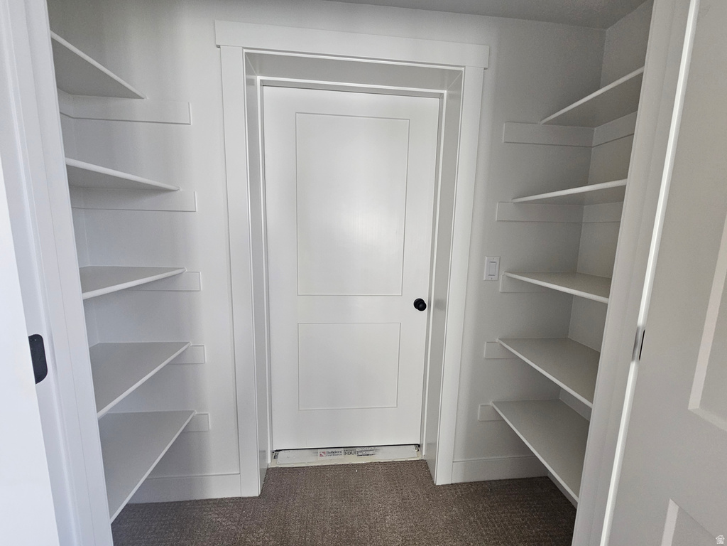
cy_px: 273
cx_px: 364
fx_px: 273
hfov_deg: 106.2
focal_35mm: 13
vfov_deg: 89.9
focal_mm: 2.2
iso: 200
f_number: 2.2
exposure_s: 1/60
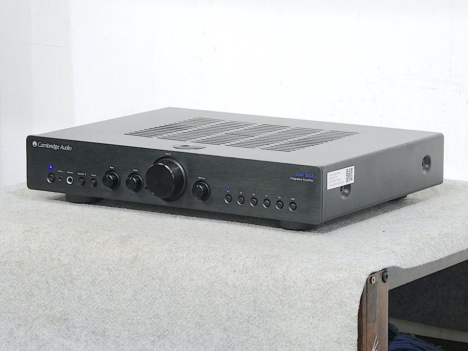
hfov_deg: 13.1
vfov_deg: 9.8
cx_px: 234
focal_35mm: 151
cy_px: 176
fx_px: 2041
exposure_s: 1/5
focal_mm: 27.1
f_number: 5.4
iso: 200
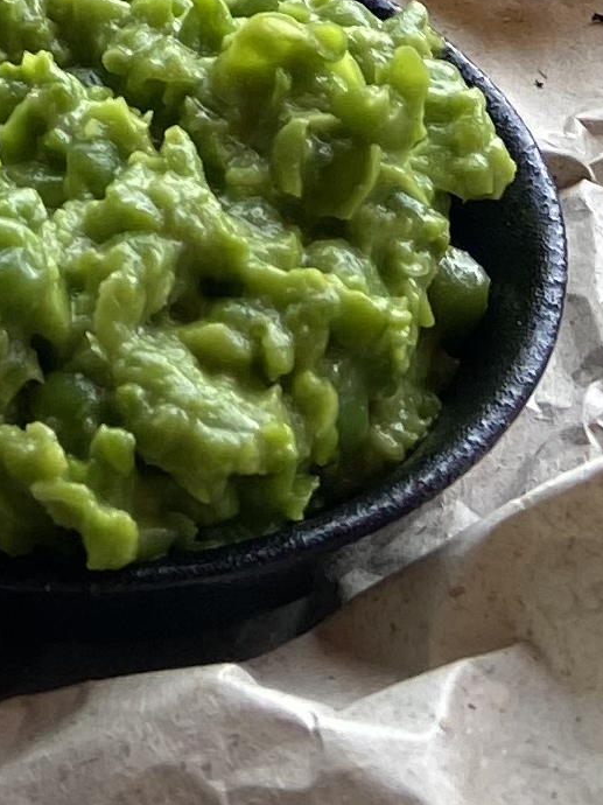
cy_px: -743
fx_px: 3533
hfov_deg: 9.0
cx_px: -739
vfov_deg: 11.8
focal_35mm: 152
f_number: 1.8
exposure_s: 1/101
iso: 32
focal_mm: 4.25
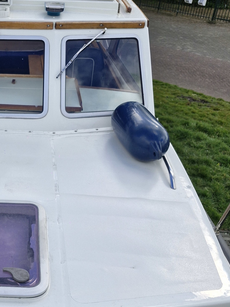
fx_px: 416
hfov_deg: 29.0
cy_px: 195
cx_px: 2
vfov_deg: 40.1
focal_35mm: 47
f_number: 1.8
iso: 50
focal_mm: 5.54
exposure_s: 1/1332
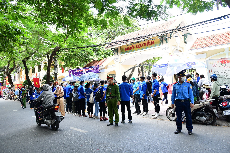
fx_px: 172
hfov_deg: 67.4
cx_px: 115
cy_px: 76
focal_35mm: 27
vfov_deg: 47.9
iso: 800
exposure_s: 1/200
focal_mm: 18
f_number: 6.3
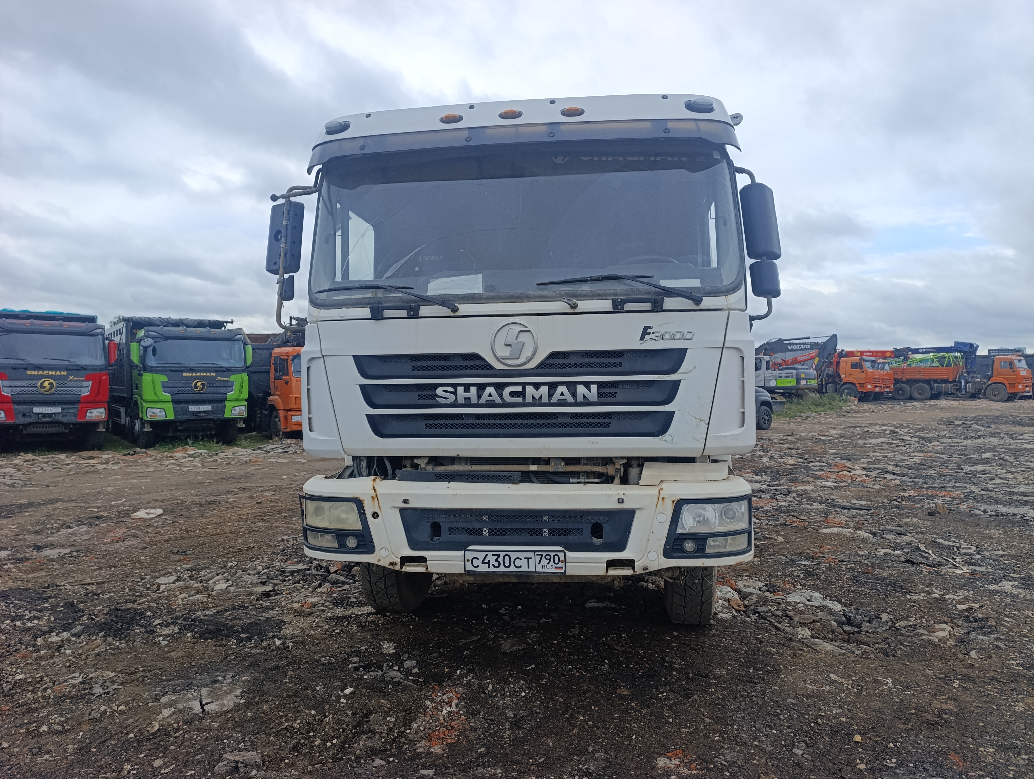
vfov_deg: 59.0
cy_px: 390
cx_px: 517
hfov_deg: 73.8
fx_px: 688
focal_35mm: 23
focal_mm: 6.14
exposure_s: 1/422
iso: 50
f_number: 1.6
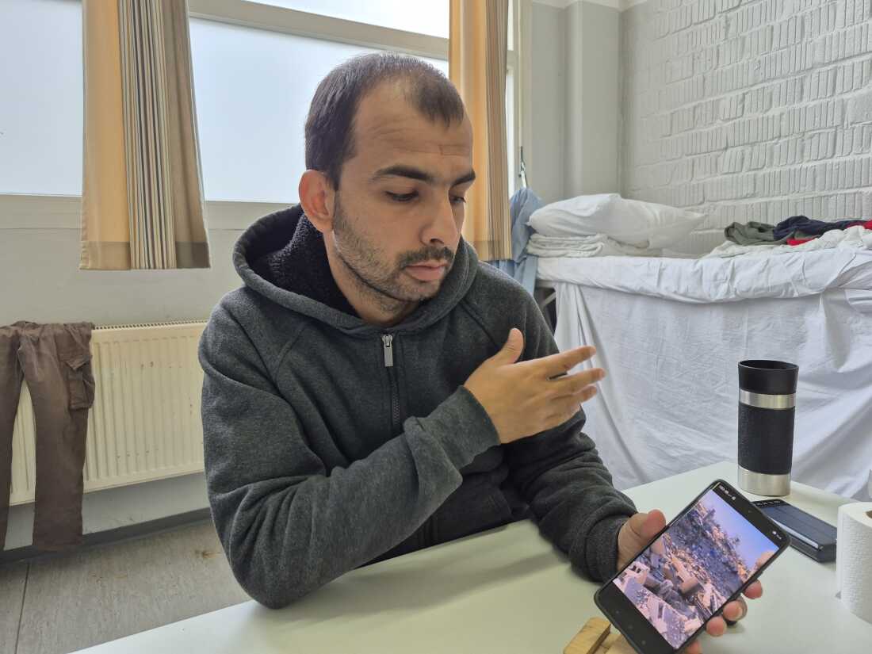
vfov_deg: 58.9
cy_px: 327
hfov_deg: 73.9
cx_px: 436
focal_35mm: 23
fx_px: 579
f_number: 1.8
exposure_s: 1/100
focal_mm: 5.4
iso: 100
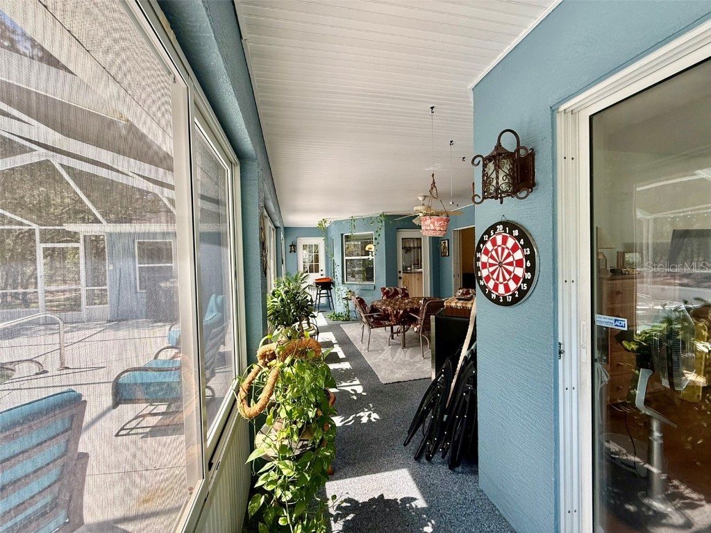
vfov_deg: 85.7
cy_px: 266
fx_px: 288
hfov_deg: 102.1
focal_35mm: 14
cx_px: 356
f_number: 2.2
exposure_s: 1/99
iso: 160
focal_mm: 2.22
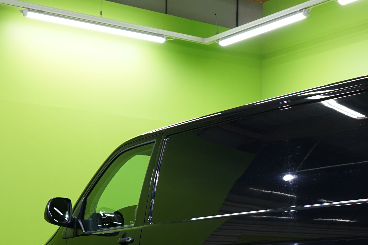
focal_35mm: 81
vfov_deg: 16.3
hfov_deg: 24.0
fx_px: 828
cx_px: 361
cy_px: 277
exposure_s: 1/25
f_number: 5.6
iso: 500
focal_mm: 31
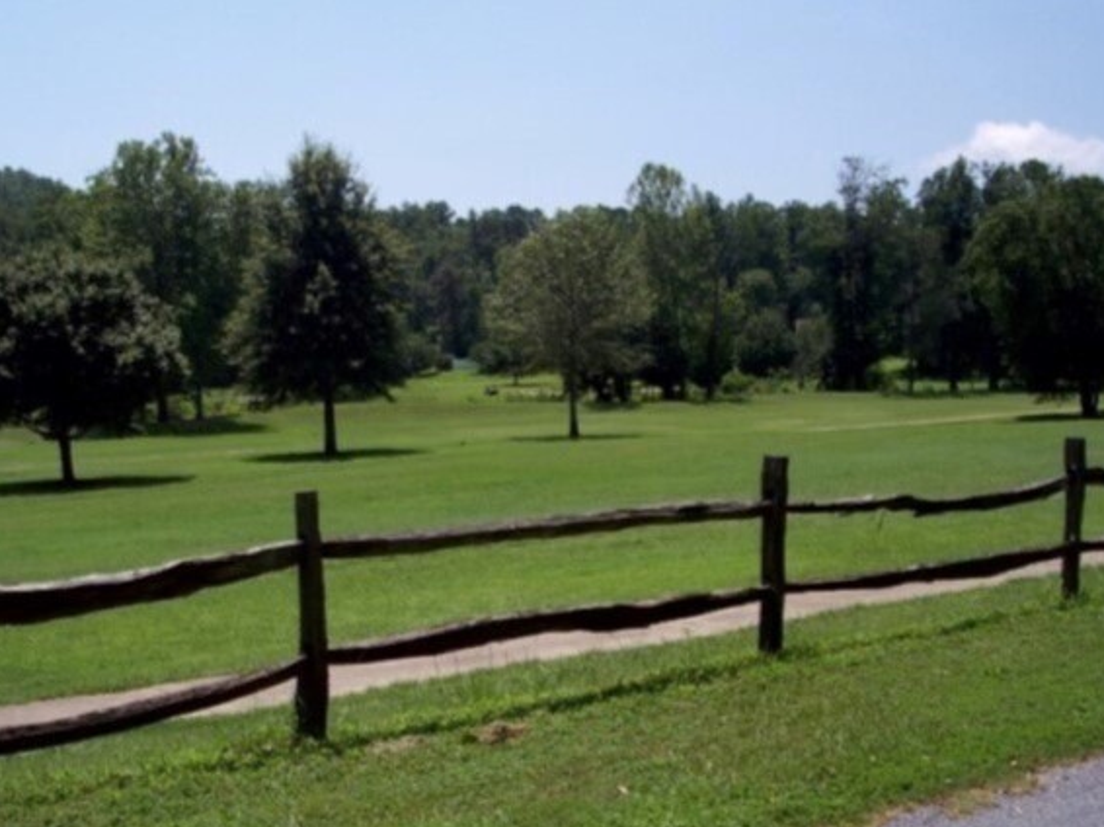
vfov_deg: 33.6
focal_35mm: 43
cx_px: 492
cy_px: 431
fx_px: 1371
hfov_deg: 43.8
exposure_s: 1/1000
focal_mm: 8
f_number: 4.8
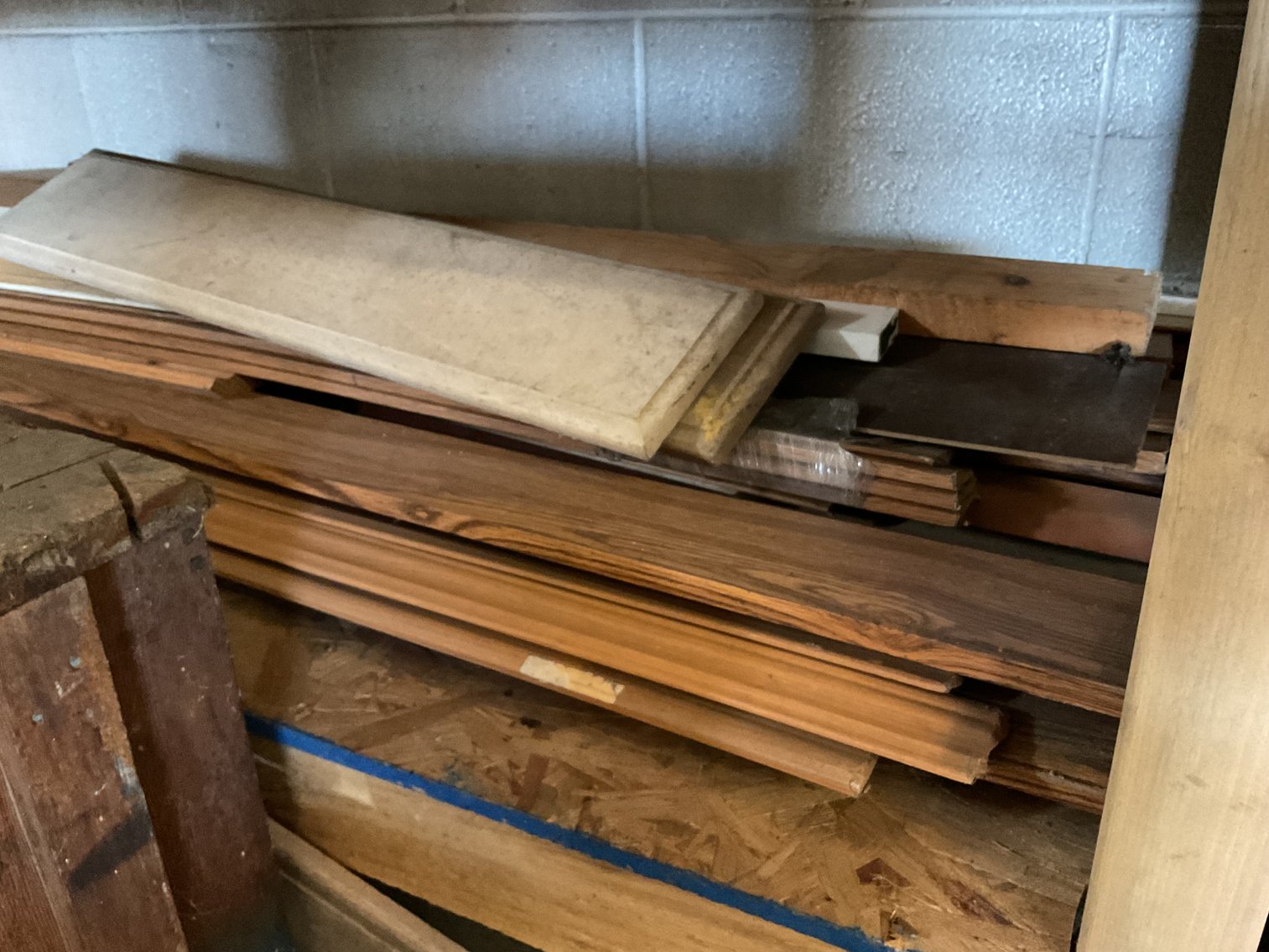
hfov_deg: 61.7
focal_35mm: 29
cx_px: 634
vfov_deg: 48.2
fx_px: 1063
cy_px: 476
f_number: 1.8
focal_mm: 3
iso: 500
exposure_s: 1/30
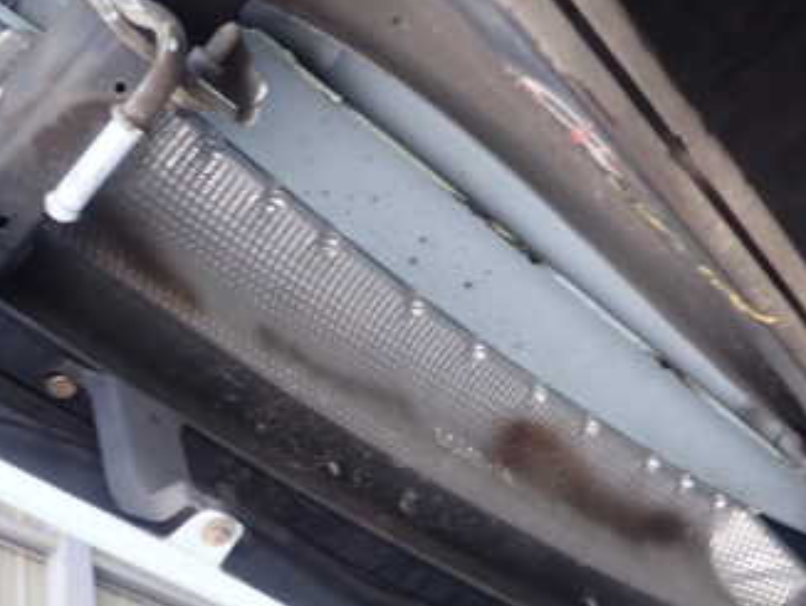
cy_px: 450
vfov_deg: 31.0
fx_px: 1072
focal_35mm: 46
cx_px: 324
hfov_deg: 41.0
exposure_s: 1/40
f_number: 2
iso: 200
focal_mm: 4.5
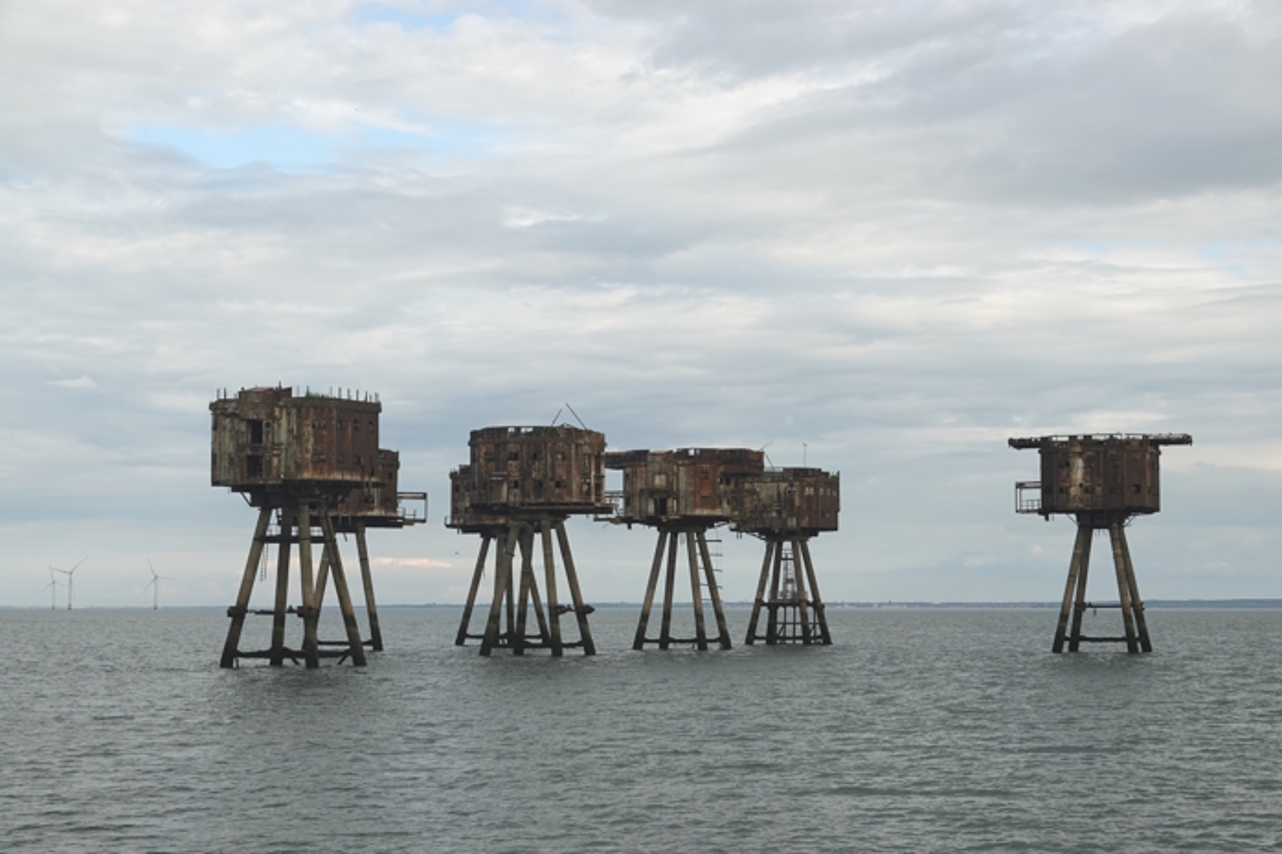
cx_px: 641
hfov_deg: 29.7
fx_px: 2421
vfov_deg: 20.0
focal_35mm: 68
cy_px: 427
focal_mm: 24.79
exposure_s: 1/640
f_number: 4
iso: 100
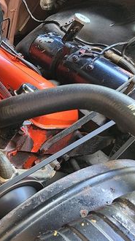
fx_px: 351
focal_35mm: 55
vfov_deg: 37.5
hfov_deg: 18.1
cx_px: -95
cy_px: 82
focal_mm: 5.4
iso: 64
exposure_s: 1/50
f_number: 1.8
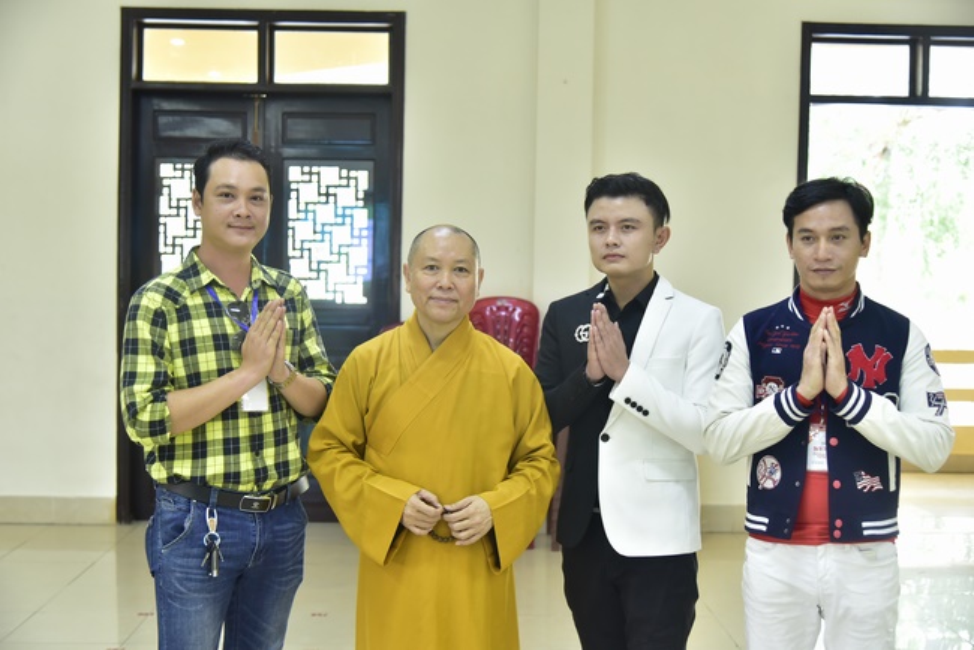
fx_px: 1299
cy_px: 325
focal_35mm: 48
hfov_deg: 41.1
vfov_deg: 28.1
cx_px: 487
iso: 2000
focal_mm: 48
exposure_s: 1/60
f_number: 4
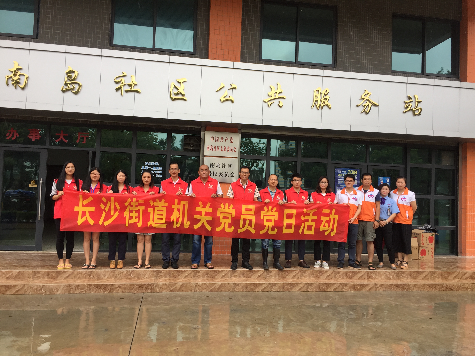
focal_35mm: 29
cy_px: 178
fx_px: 398
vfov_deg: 48.2
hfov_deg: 61.7
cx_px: 238
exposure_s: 1/416
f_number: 2.2
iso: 32
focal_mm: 4.15
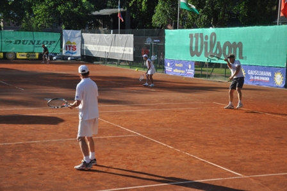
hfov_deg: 29.9
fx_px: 538
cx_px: 144
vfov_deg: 20.1
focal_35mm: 68
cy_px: 96
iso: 400
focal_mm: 45
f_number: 5
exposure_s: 1/1250
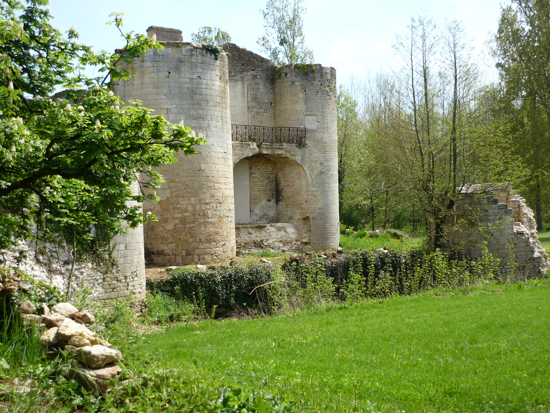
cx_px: 275
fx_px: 699
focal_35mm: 44
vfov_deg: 32.9
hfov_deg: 42.9
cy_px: 206
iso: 100
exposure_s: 1/400
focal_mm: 7.2
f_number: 3
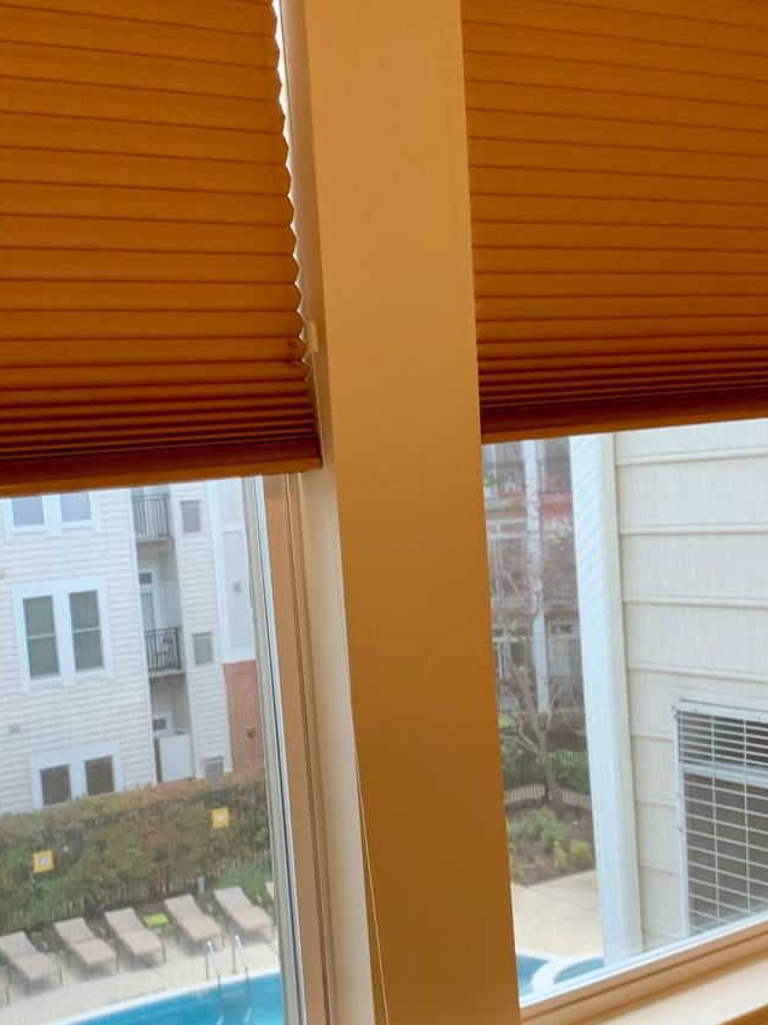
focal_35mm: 47
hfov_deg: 30.8
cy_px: 637
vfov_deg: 40.2
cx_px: 341
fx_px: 1391
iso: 64
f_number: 1.8
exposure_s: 1/120
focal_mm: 4.25
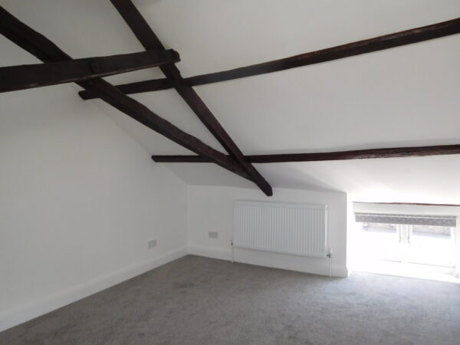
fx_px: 332
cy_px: 172
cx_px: 230
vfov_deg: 54.9
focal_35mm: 25
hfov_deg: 69.4
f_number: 3.4
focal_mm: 4.5
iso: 125
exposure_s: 1/40
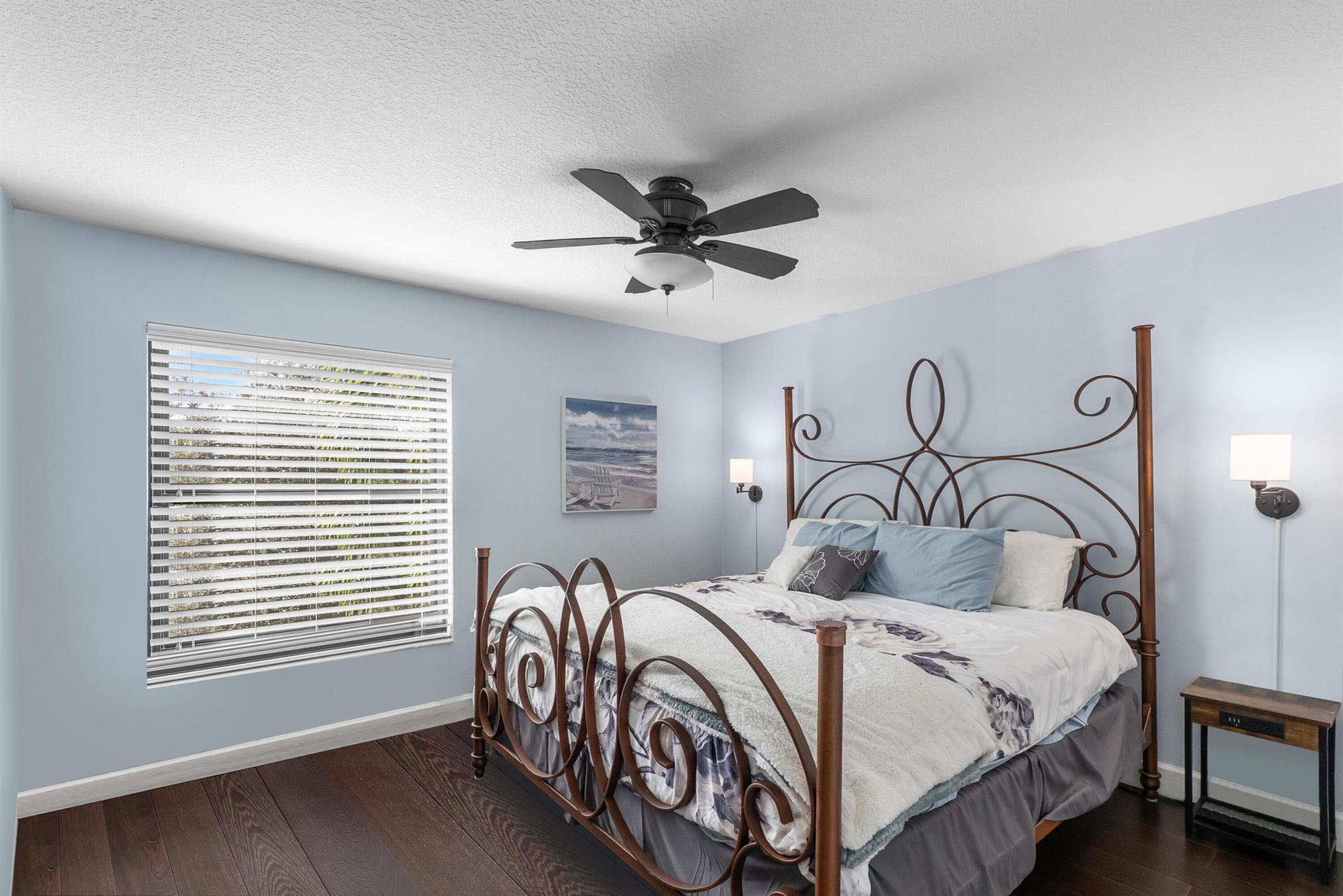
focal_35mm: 16
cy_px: 448
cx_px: 672
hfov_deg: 96.7
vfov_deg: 73.8
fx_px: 597
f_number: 9
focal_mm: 16
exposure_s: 1/50
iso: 3200
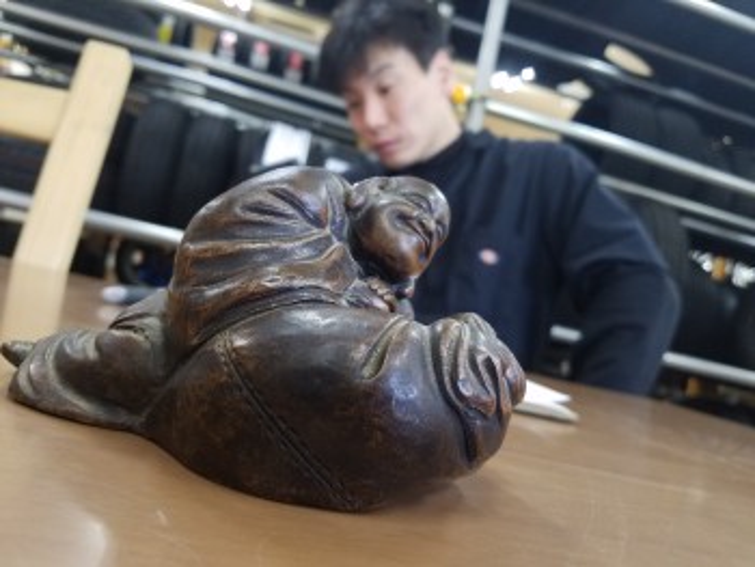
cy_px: 284
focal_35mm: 26
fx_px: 567
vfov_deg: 53.1
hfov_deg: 67.3
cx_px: 378
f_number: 1.7
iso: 160
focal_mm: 4.2
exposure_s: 1/24
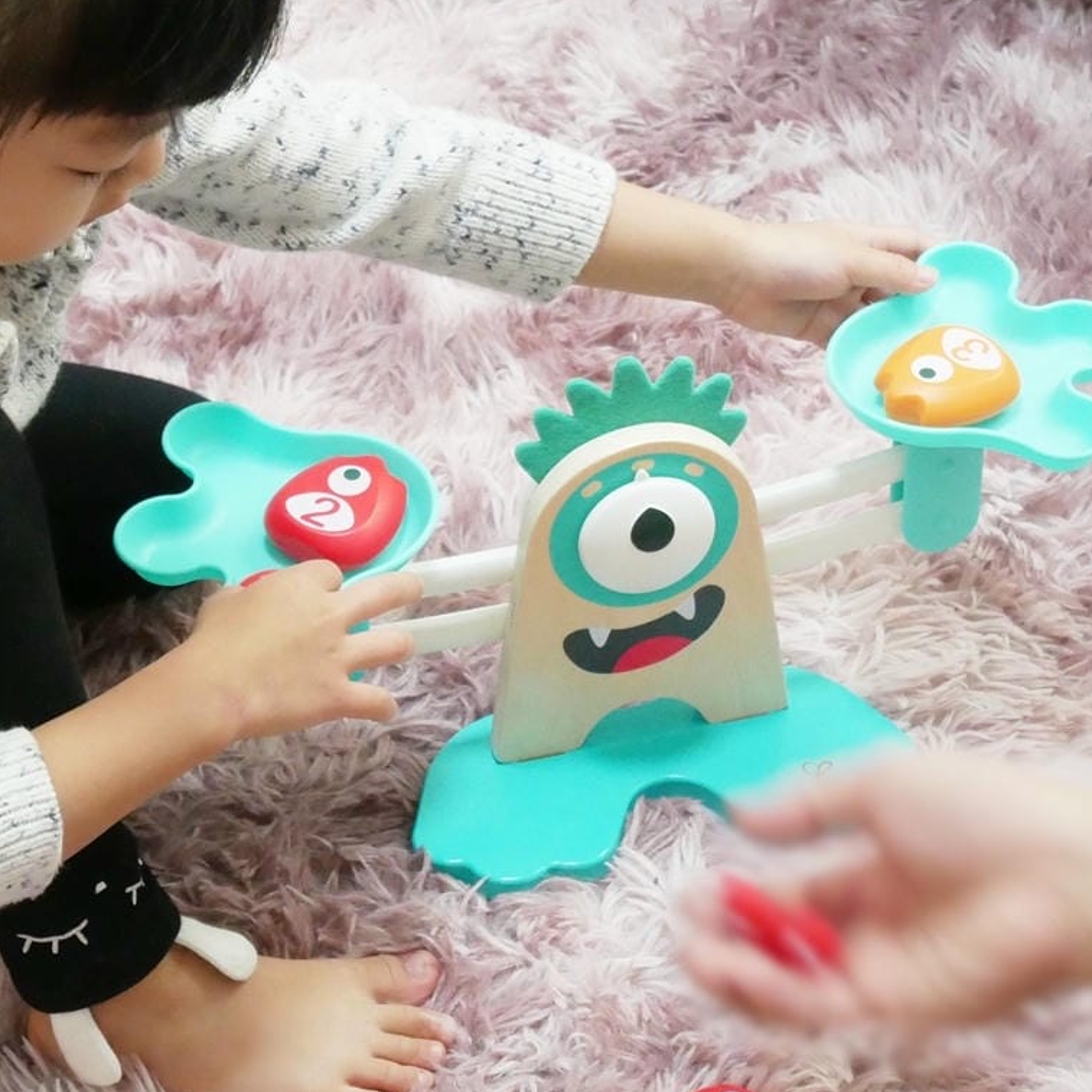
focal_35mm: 89
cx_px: 447
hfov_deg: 19.5
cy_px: 571
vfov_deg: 19.5
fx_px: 3176
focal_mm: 32
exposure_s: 1/50
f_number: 5.6
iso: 3200
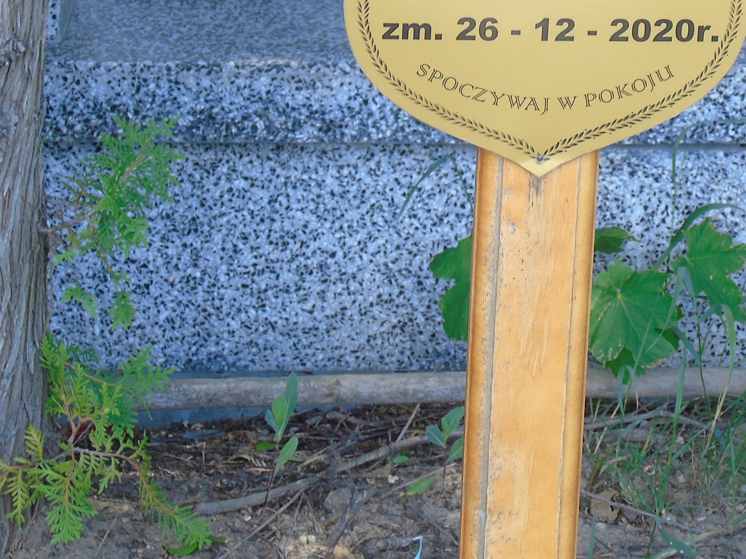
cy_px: 33
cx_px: 499
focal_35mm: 138
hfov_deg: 14.3
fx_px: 2974
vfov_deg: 10.7
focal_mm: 11
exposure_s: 1/40
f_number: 4.5
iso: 80
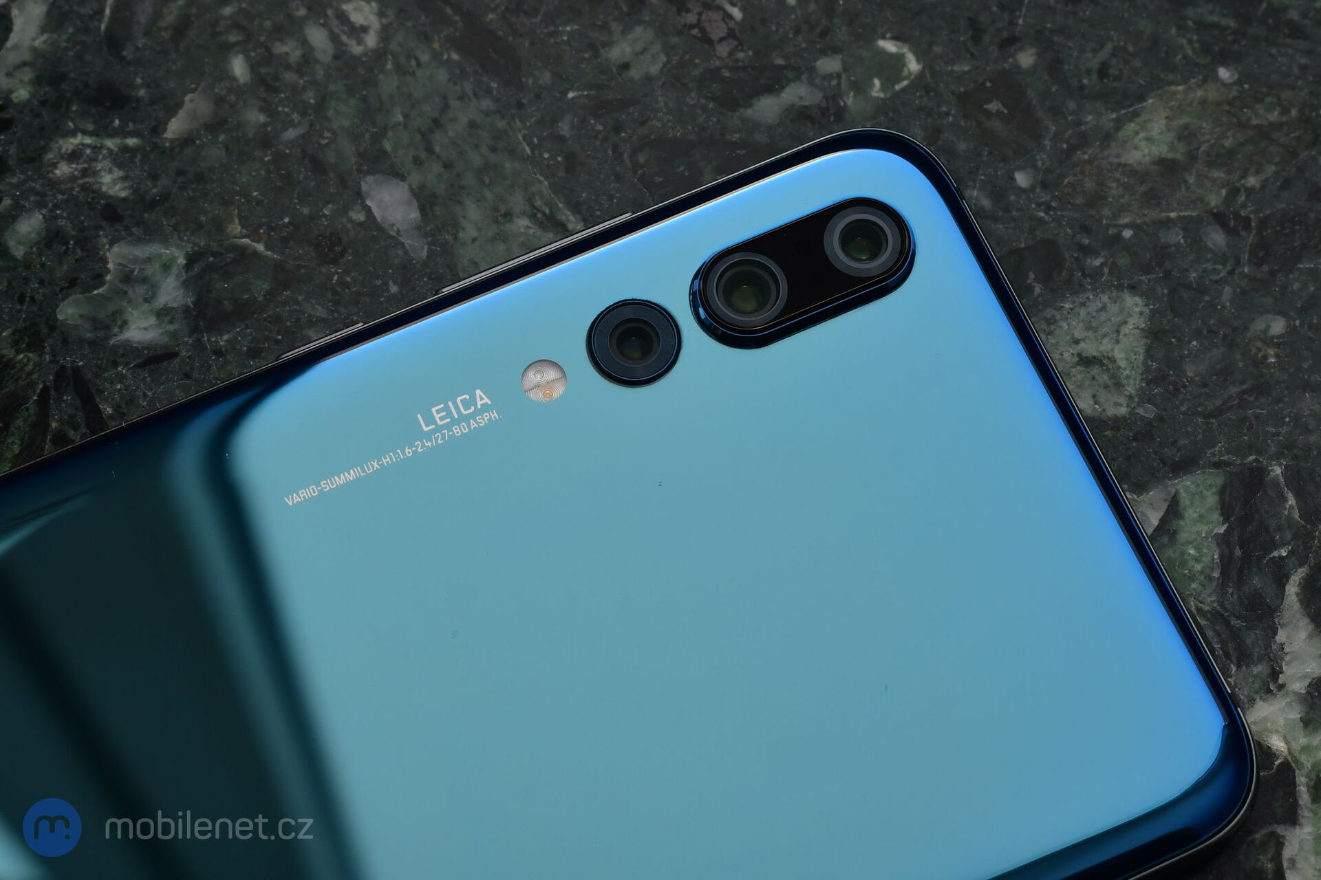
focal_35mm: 72
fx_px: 2642
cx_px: 660
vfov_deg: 18.9
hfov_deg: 28.1
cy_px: 440
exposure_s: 1/640
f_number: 13
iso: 400
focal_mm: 48
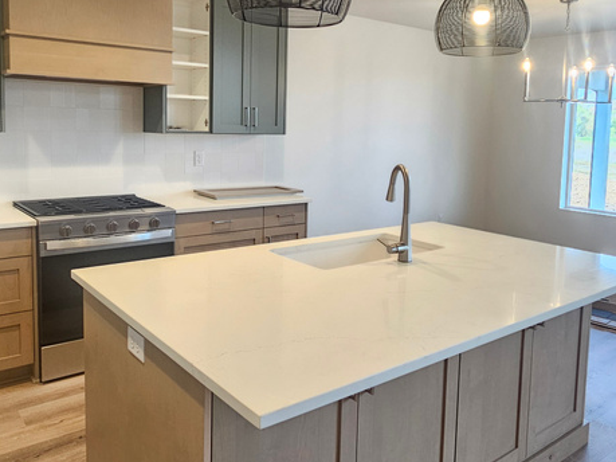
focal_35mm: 29
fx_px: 516
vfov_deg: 47.7
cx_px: 327
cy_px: 171
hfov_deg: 61.6
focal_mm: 2.2
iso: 160
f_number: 2.2
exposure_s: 1/60
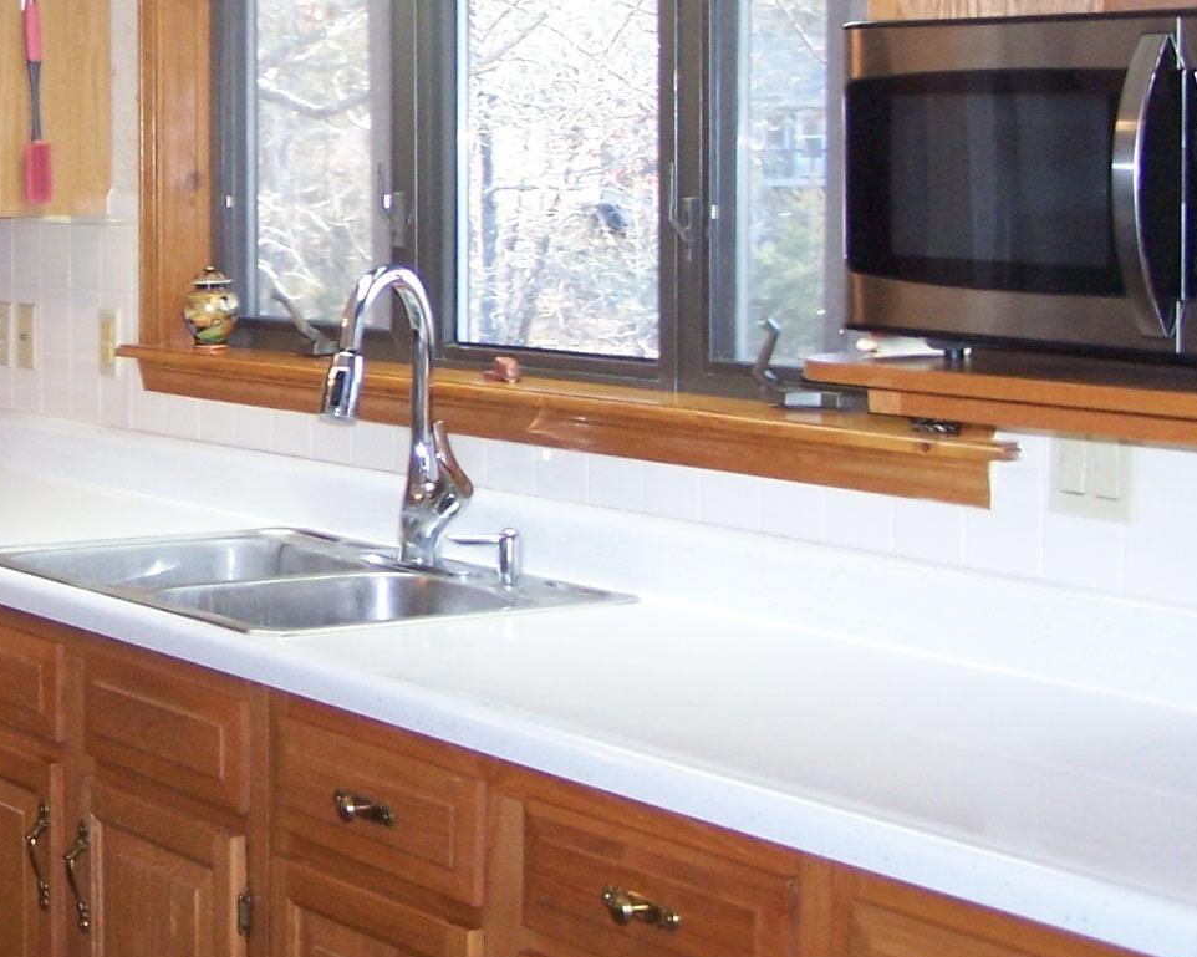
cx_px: 170
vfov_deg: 19.3
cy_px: 229
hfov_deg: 23.6
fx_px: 2798
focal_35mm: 79
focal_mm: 6.3
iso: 140
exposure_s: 1/60
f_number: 2.8
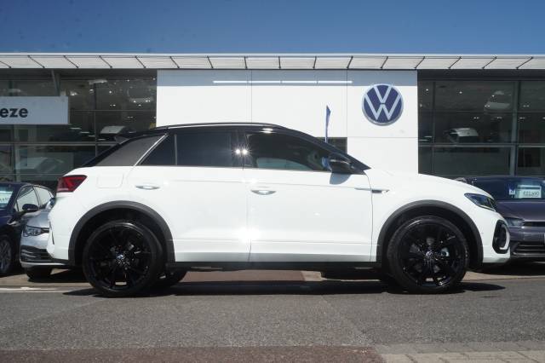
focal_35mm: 42
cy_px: 182
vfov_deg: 31.9
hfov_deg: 46.4
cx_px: 272
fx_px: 635
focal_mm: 28
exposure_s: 1/125
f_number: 22
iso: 500
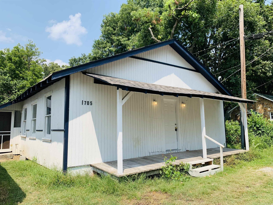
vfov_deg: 53.1
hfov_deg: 67.3
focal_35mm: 26
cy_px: 102
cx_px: 136
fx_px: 205
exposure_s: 1/1779
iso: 25
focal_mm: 4.25
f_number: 1.8
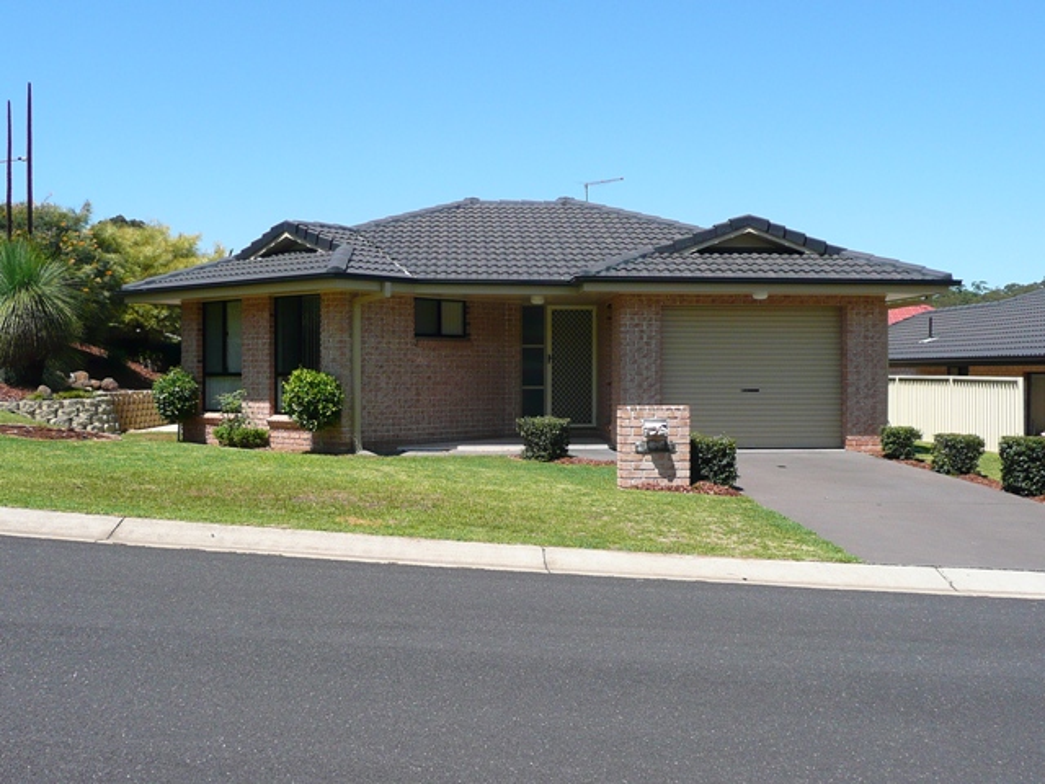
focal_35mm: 38
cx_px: 522
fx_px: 1147
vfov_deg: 37.7
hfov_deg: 49.0
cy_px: 392
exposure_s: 1/640
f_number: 3.5
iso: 100
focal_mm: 5.2
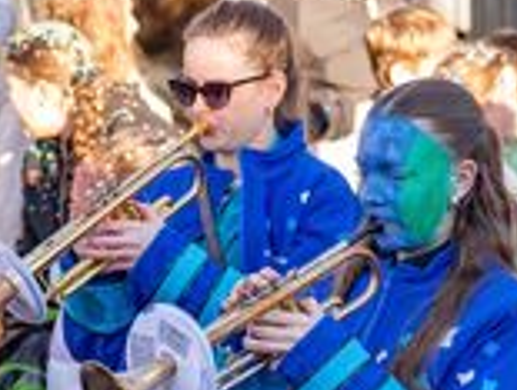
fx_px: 4251
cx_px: 334
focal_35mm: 284
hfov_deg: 7.0
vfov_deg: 5.2
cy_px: 387
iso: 720
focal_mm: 85
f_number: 4
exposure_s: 1/1000
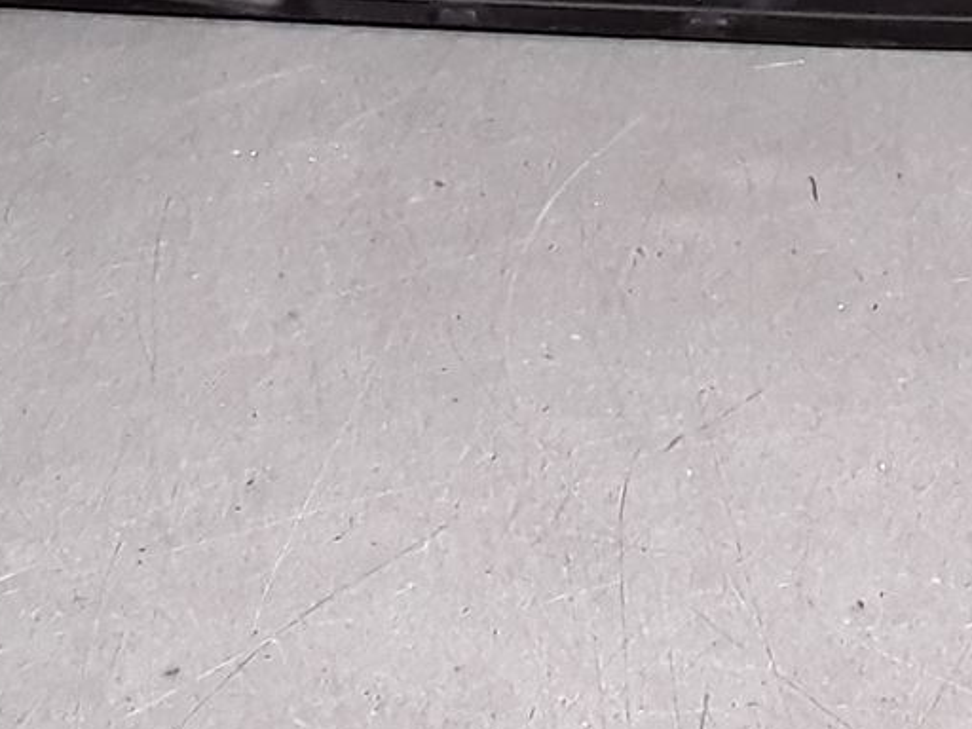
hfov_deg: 17.3
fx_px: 3145
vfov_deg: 12.8
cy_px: -201
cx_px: 852
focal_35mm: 112
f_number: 1.9
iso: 100
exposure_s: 1/113
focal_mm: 2.91
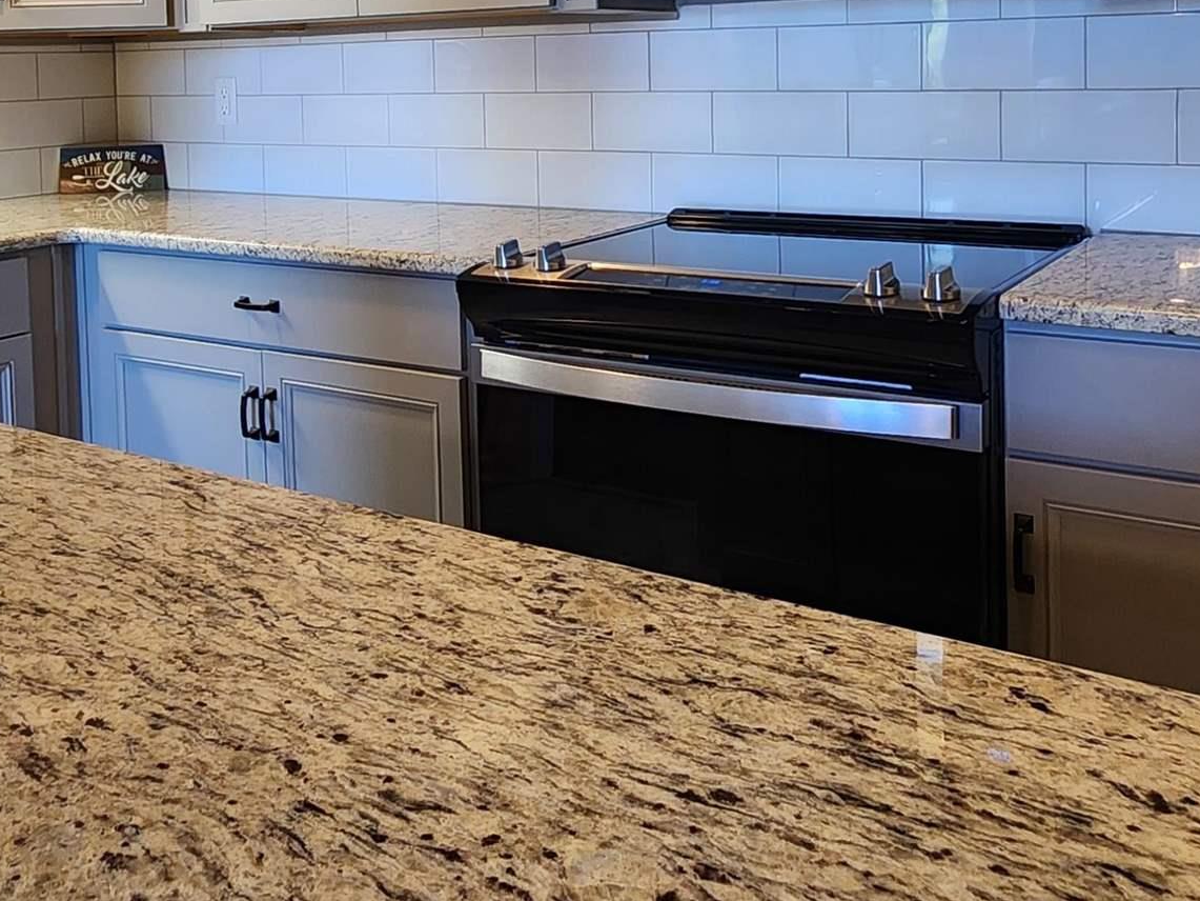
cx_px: 505
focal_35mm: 35
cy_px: 127
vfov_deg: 38.5
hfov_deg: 52.4
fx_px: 1213
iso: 250
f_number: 2.2
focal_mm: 2.2
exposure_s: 1/60
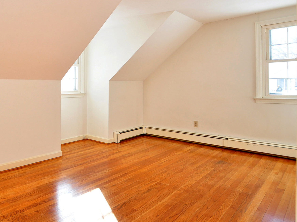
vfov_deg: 56.0
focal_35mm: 24
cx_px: 53
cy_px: 81
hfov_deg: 64.3
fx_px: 206
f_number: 4.5
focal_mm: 10
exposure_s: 1/80
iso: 200
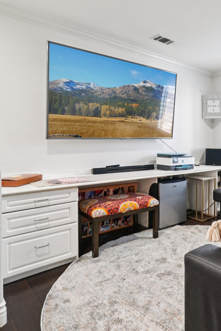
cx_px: 199
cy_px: 147
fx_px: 221
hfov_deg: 47.7
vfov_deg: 73.5
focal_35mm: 24
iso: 400
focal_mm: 13
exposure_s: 1/8
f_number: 8
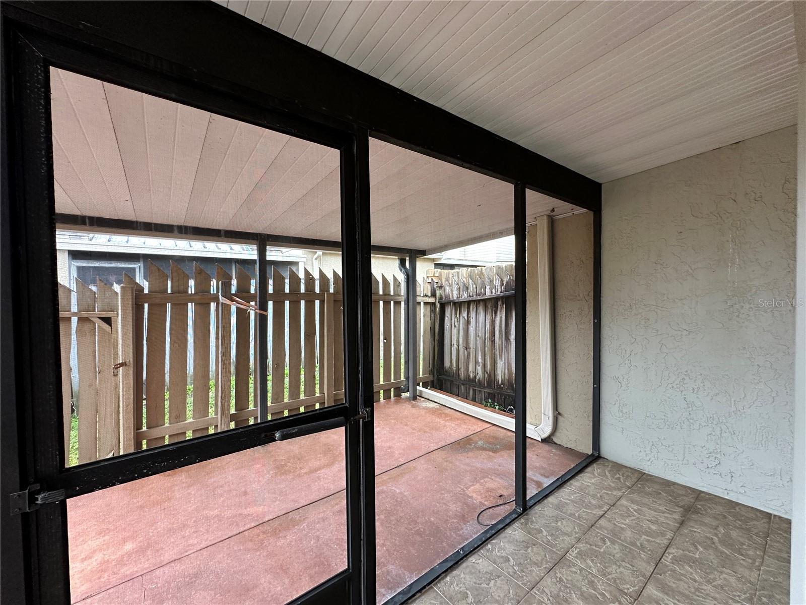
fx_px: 326
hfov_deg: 102.1
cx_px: 403
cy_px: 302
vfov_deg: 85.7
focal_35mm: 14
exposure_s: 1/99
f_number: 2.2
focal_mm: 2.22
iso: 160
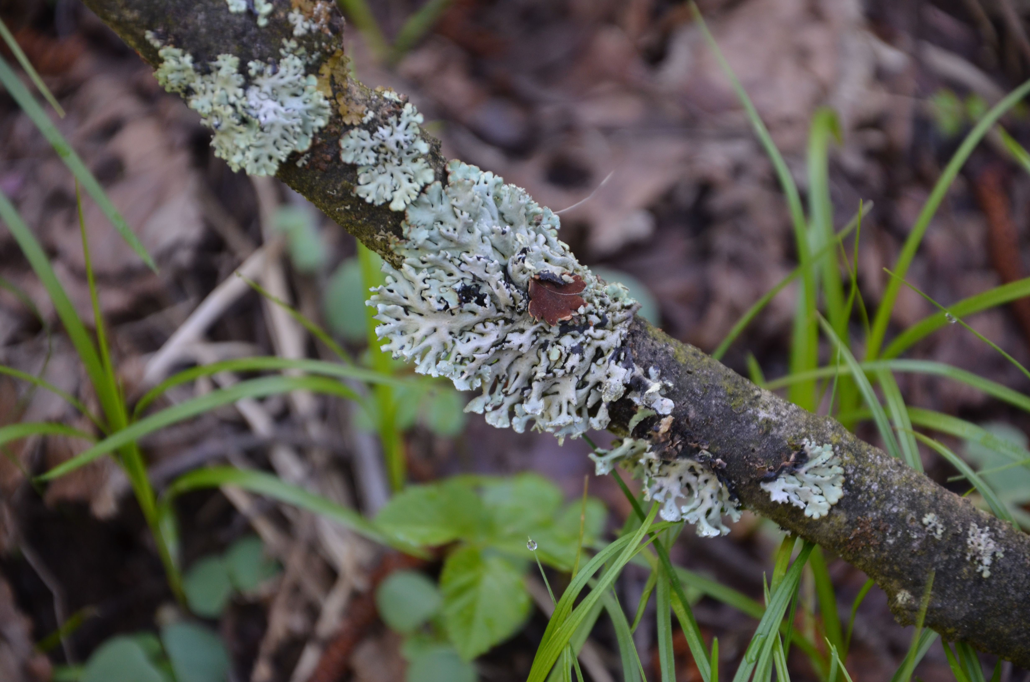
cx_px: 515
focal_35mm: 158
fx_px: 4497
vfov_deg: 8.7
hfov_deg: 13.1
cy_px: 341
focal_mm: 105
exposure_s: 1/80
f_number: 5.6
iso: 400
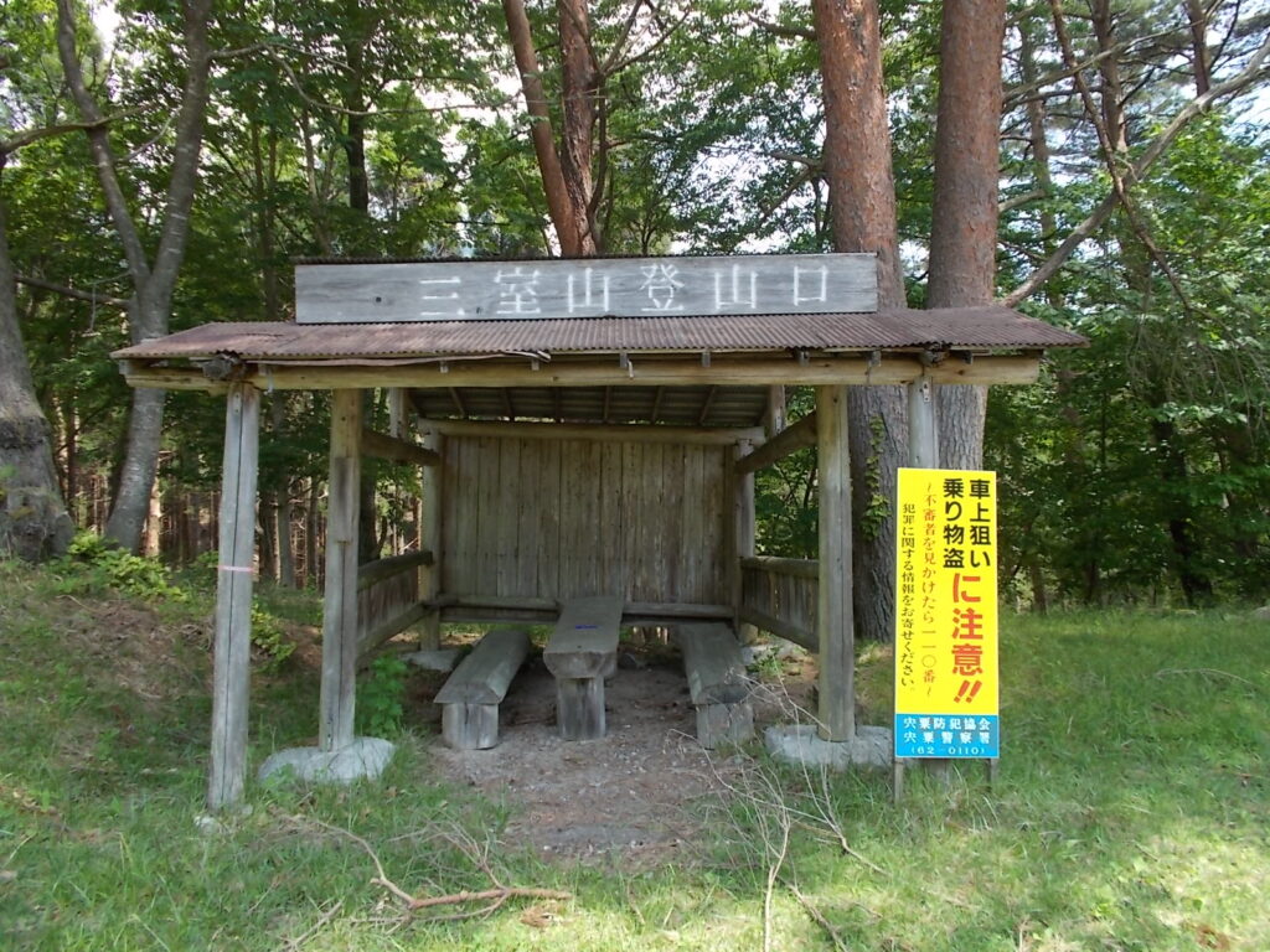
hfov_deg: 67.3
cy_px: 476
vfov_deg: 53.1
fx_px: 954
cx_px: 635
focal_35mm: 26
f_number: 3.2
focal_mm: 4.6
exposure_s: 1/160
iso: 80
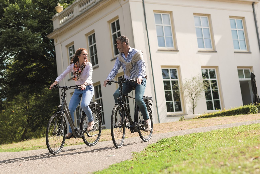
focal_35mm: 58
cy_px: 87
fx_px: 419
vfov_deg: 23.4
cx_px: 130
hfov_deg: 34.5
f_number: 3.2
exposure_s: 1/1000
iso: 100
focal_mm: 58
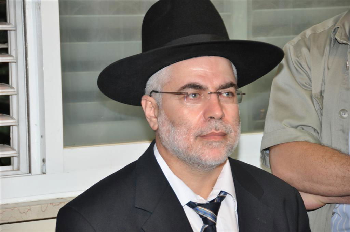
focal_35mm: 142
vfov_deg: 9.6
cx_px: 175
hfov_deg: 14.4
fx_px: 1384
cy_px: 116
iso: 800
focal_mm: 95
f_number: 5.3
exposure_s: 1/60
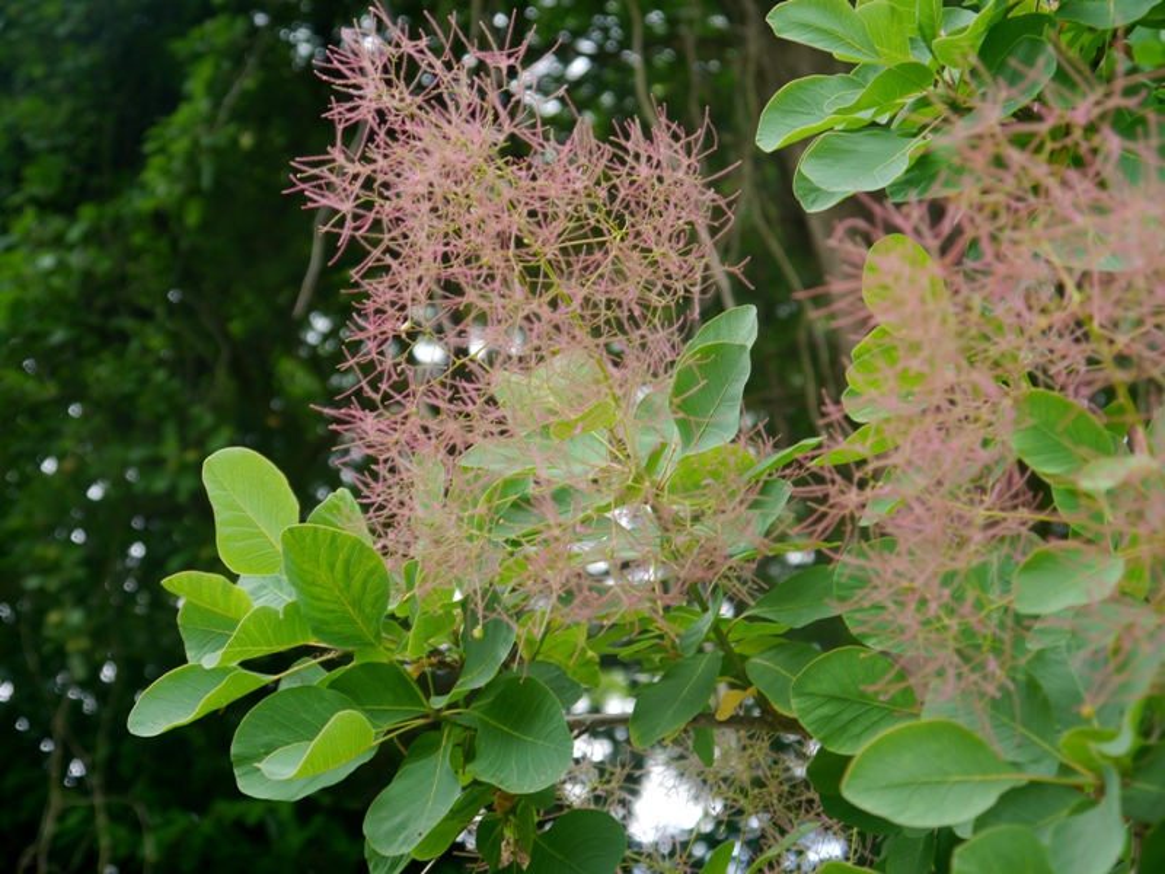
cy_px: 437
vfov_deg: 26.1
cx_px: 582
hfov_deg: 34.3
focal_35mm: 56
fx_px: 1885
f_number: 5
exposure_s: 1/100
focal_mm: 28
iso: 160
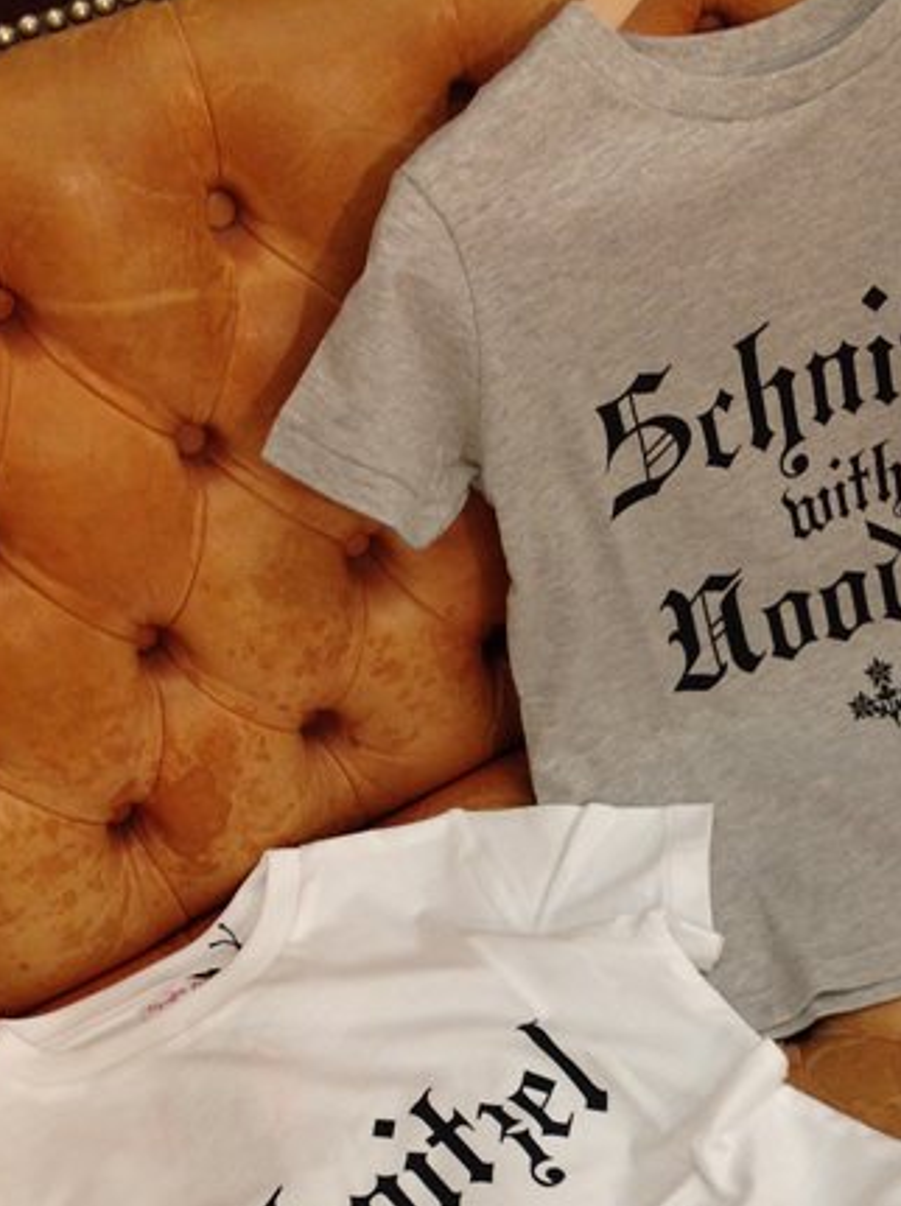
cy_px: 915
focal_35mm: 65
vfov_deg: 29.4
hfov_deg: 22.4
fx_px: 2261
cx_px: 624
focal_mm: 4.28
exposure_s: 1/20
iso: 80
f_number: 2.4
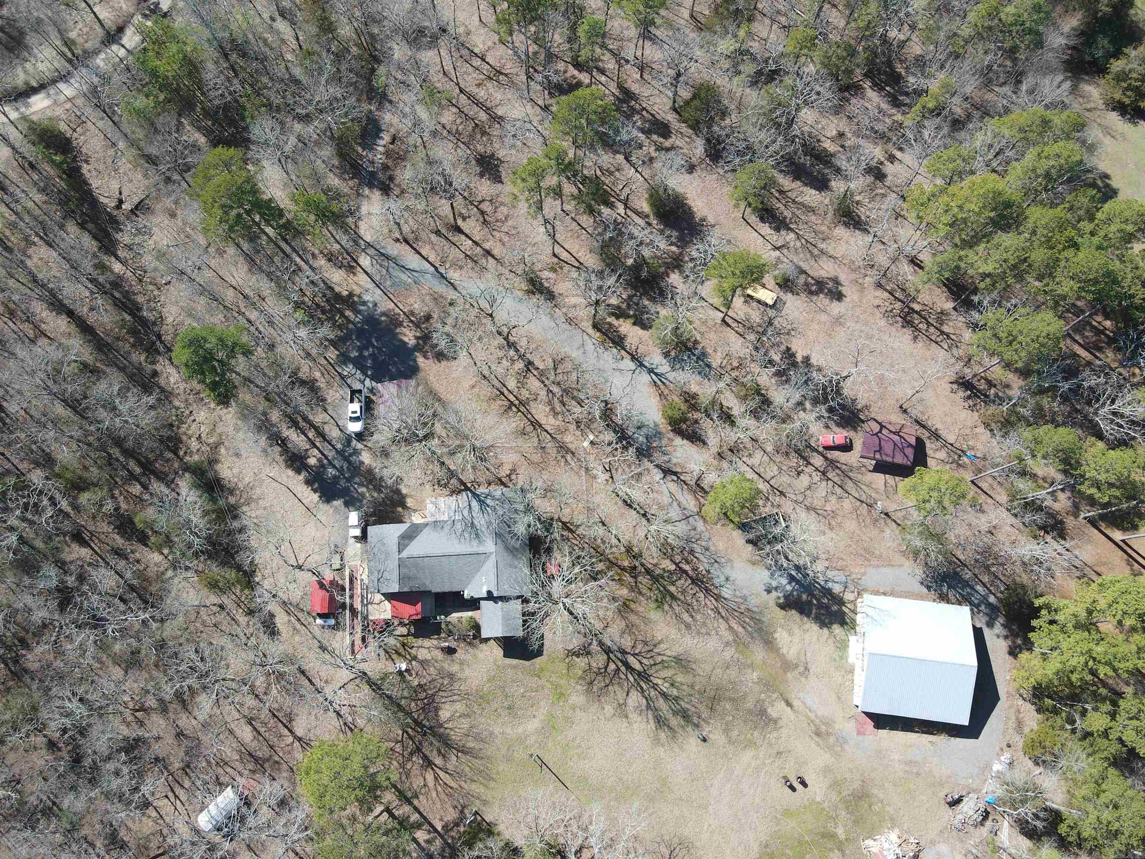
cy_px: 430
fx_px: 794
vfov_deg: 56.8
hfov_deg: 71.6
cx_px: 572
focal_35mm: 24
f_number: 2.8
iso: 100
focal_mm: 4.5
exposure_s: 1/240
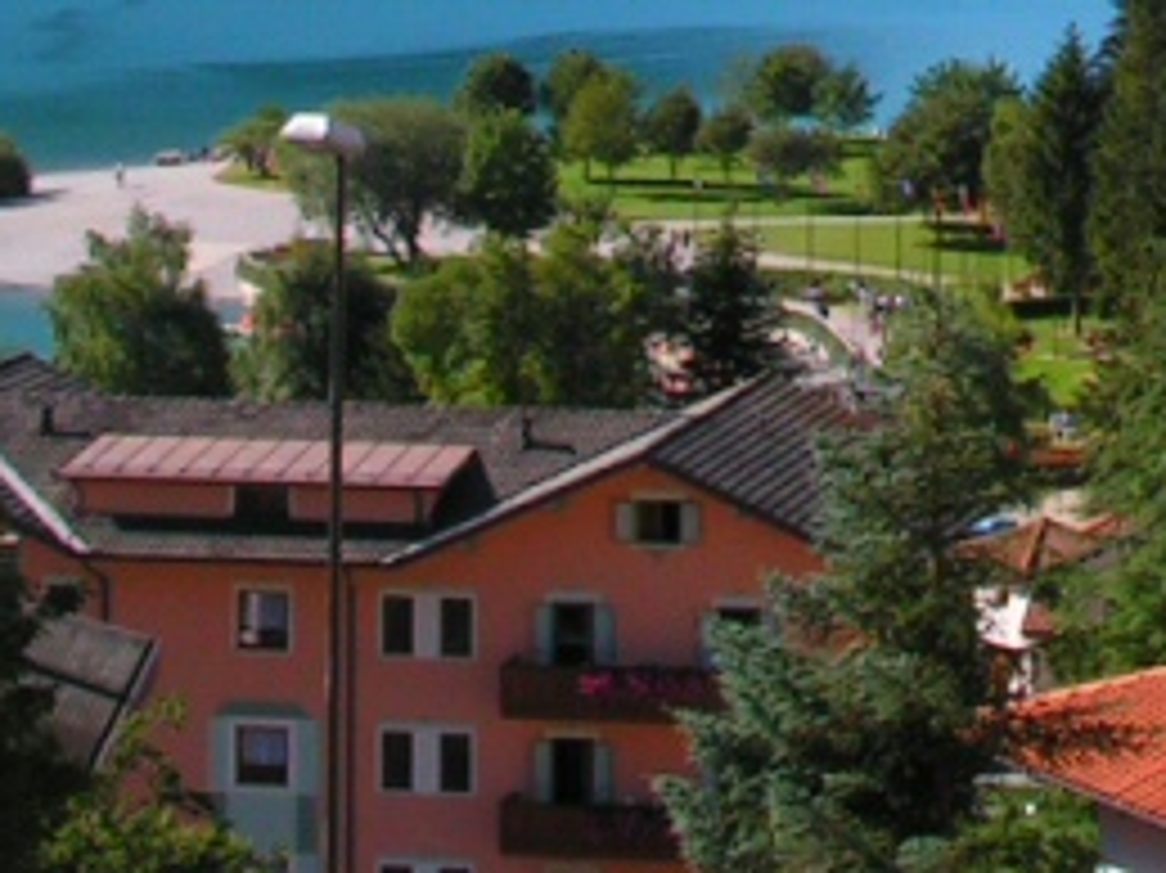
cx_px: 1423
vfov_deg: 7.2
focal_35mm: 202
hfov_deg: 9.7
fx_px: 6801
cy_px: -648
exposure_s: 1/200
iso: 50
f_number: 6.3
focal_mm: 8.6
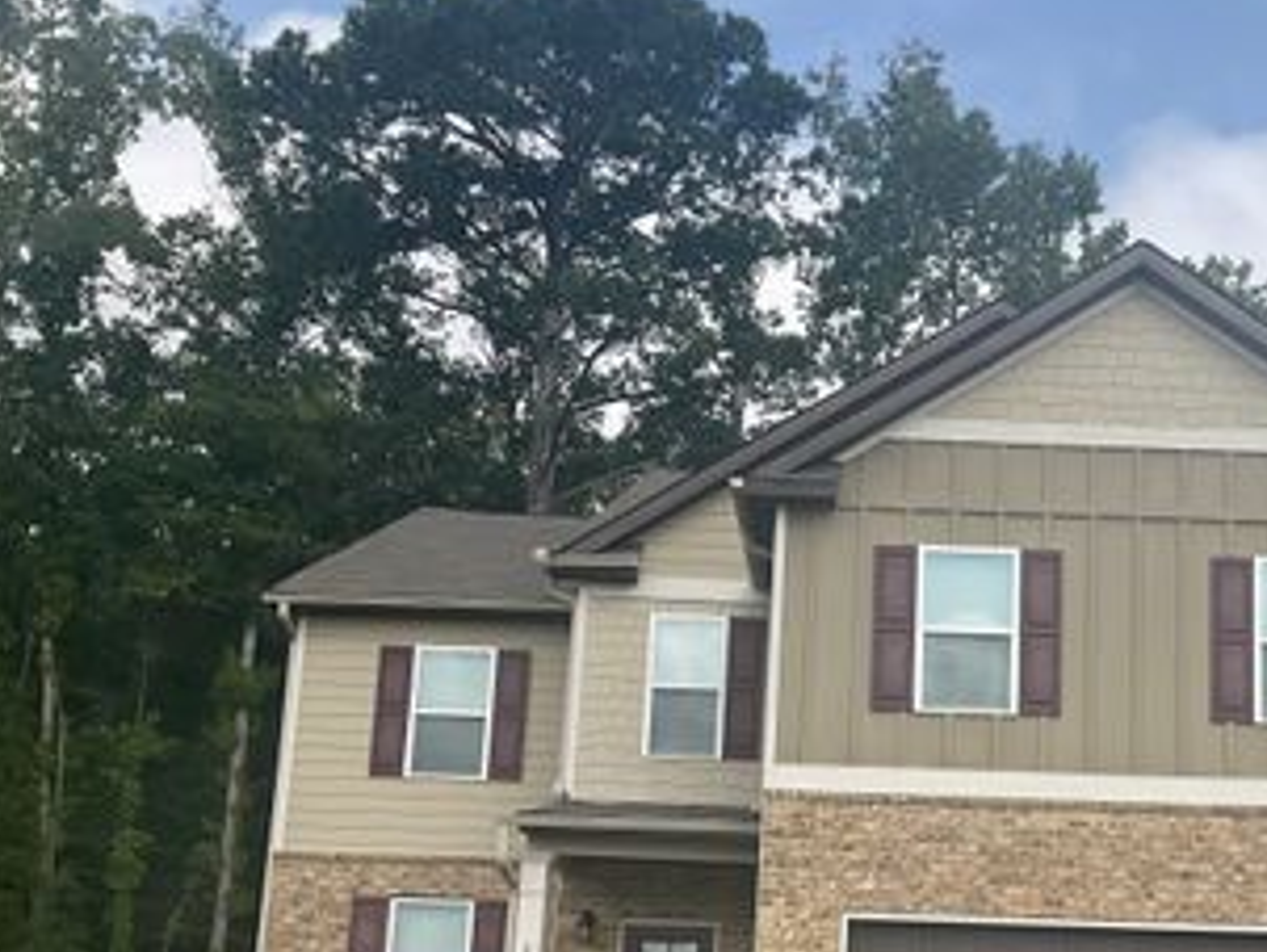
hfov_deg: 38.6
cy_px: 736
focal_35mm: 48
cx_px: 948
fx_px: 1758
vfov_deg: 29.7
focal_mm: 3
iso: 16
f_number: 1.8
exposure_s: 1/1675
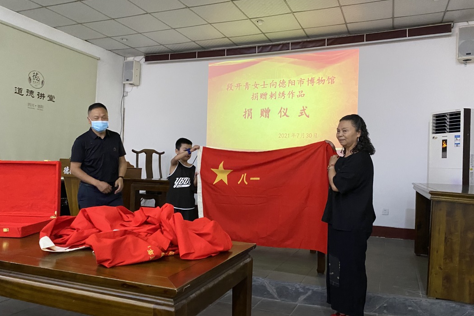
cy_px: 159
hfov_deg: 65.5
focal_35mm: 28
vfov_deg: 46.4
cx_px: 236
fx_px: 369
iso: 500
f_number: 1.8
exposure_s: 1/34
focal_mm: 4.25
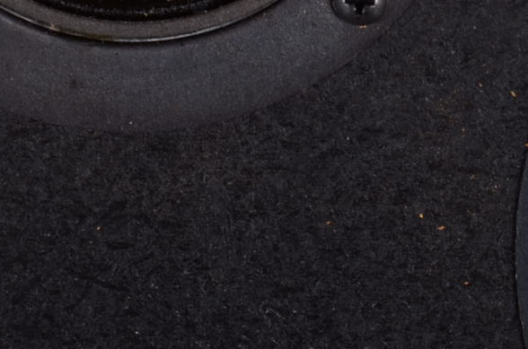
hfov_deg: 5.0
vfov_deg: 3.3
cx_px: 539
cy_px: -49
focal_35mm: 415
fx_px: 6072
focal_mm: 66
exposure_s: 1/100
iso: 160
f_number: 13
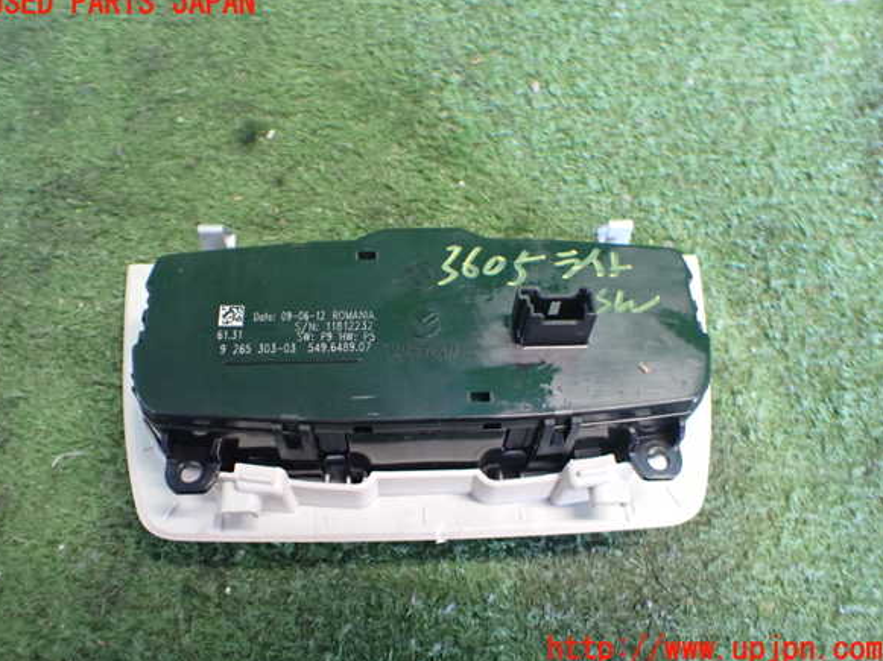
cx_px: 435
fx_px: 790
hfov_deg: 58.4
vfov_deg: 45.4
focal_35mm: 31
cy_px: 327
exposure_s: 1/40
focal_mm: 5.4
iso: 800
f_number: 2.3
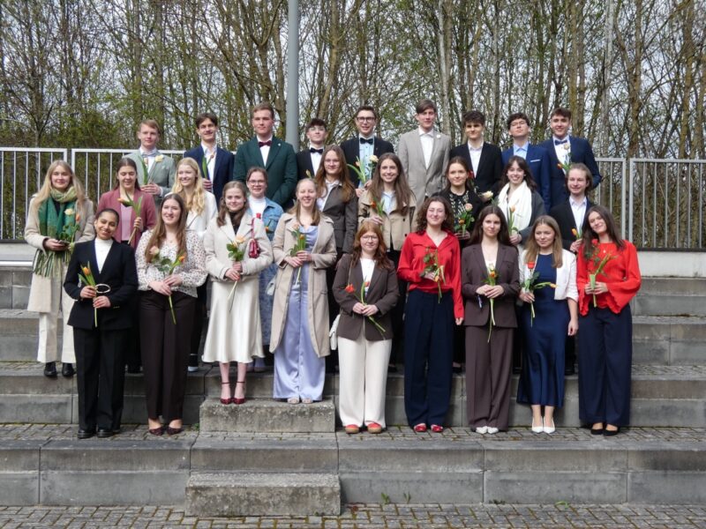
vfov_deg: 29.1
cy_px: 264
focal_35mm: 50
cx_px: 353
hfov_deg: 38.2
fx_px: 1020
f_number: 3.9
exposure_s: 1/320
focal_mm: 9
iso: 80
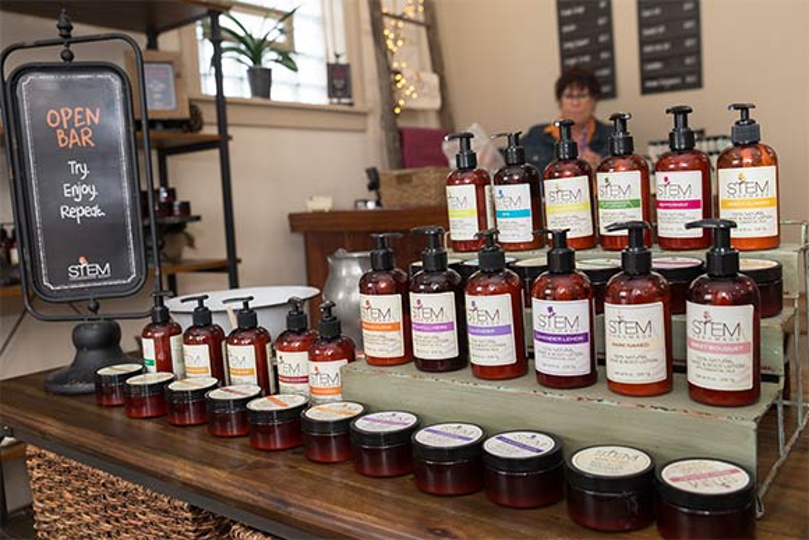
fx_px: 674
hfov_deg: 61.9
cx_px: 404
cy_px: 270
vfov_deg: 43.6
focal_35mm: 30
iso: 200
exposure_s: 1/60
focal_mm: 30
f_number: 4.8
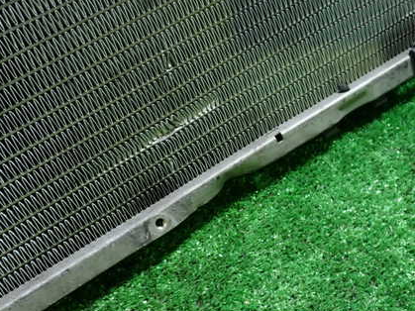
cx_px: 238
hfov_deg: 43.7
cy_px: 165
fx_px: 515
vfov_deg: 33.6
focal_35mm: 43
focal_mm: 5.4
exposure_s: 1/30
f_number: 2.3
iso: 400
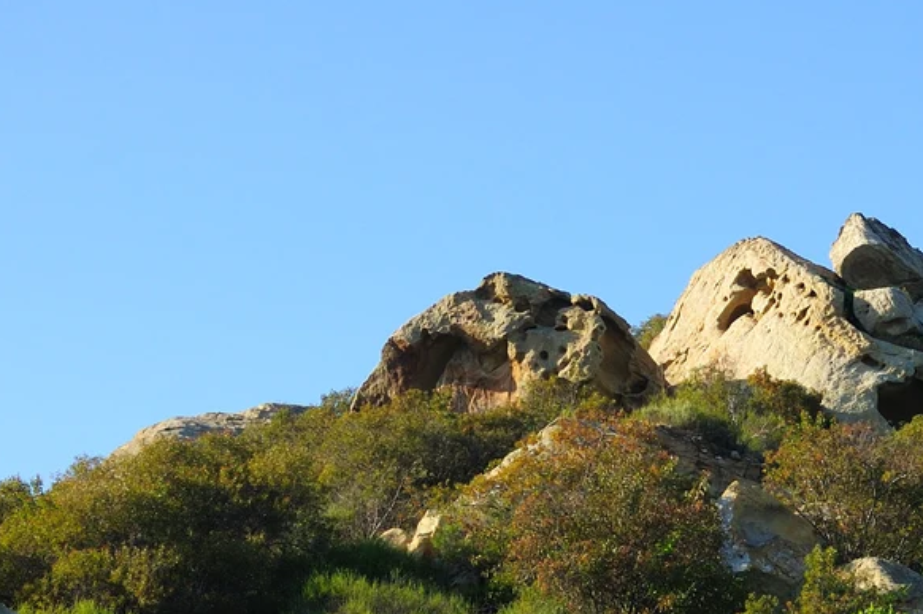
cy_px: 576
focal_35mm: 170
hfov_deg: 12.0
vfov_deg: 8.0
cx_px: 842
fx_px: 4356
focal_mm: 55
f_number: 10
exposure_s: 1/320
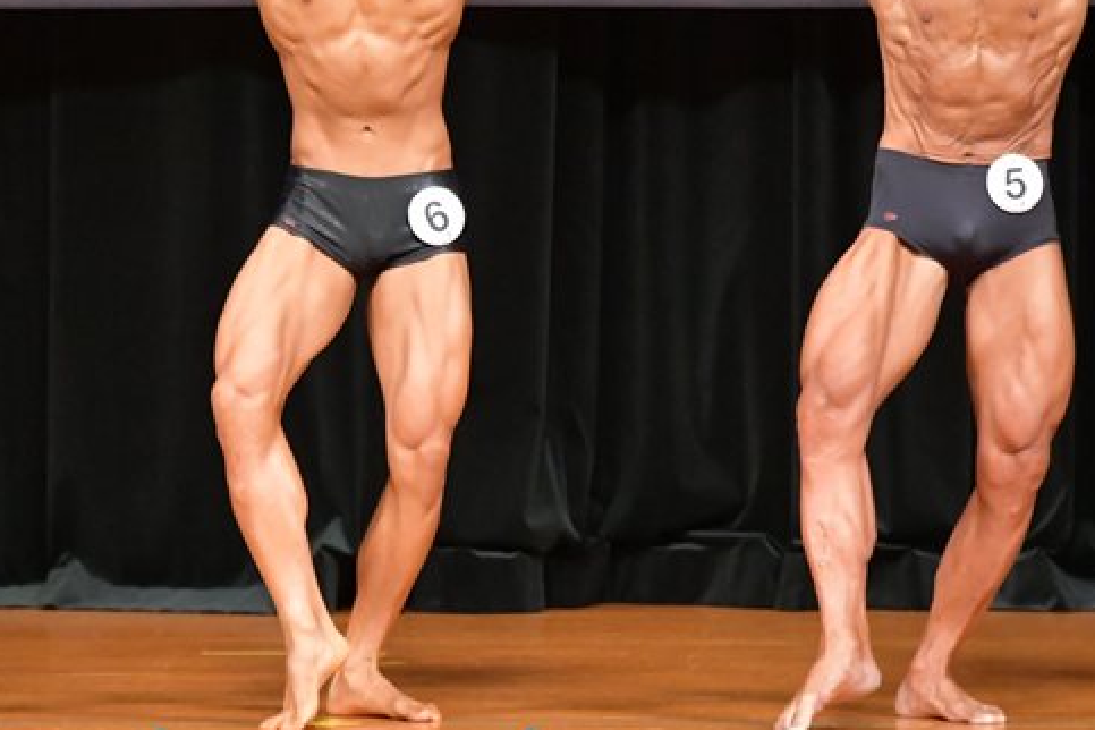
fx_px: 14629
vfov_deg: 2.9
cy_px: 206
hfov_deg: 4.3
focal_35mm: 481
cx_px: 430
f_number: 5.6
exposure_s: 1/400
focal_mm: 200
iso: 8000
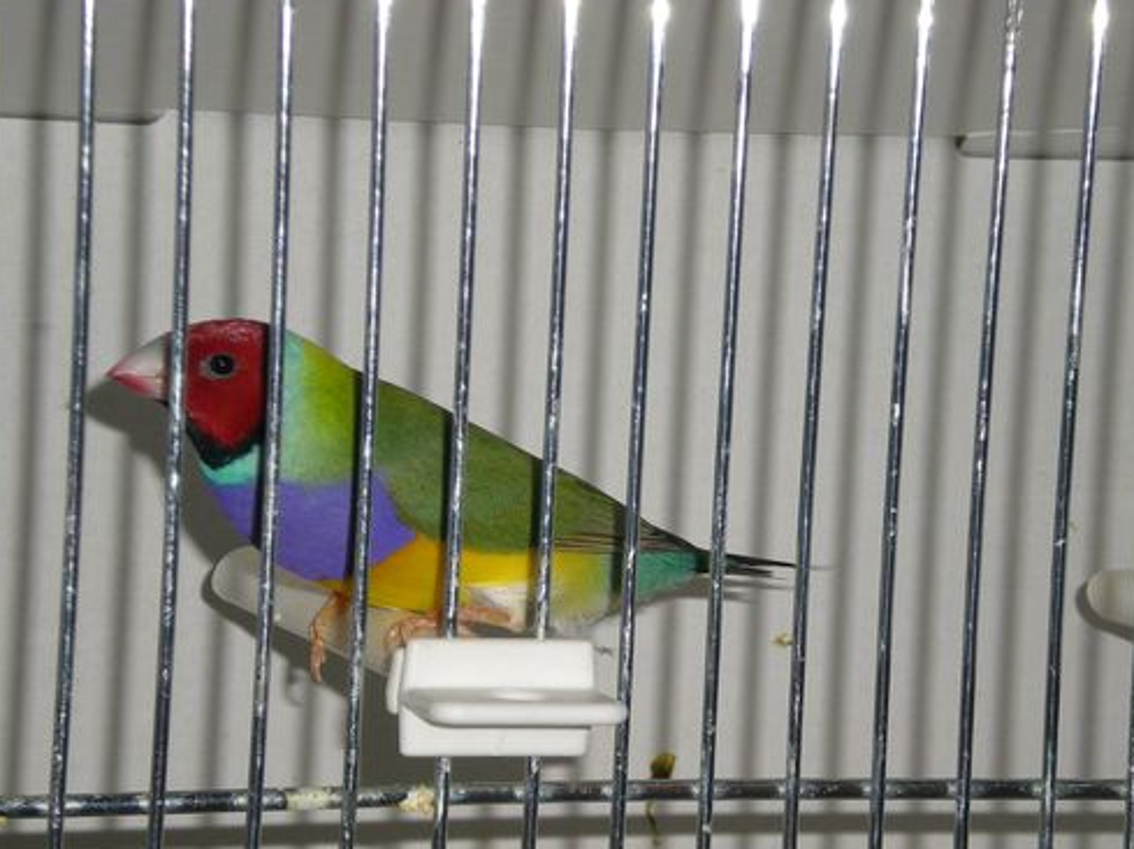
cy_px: 499
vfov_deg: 10.6
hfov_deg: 14.1
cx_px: 628
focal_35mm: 140
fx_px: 4583
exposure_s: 1/120
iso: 50
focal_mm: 18.9
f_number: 5.9
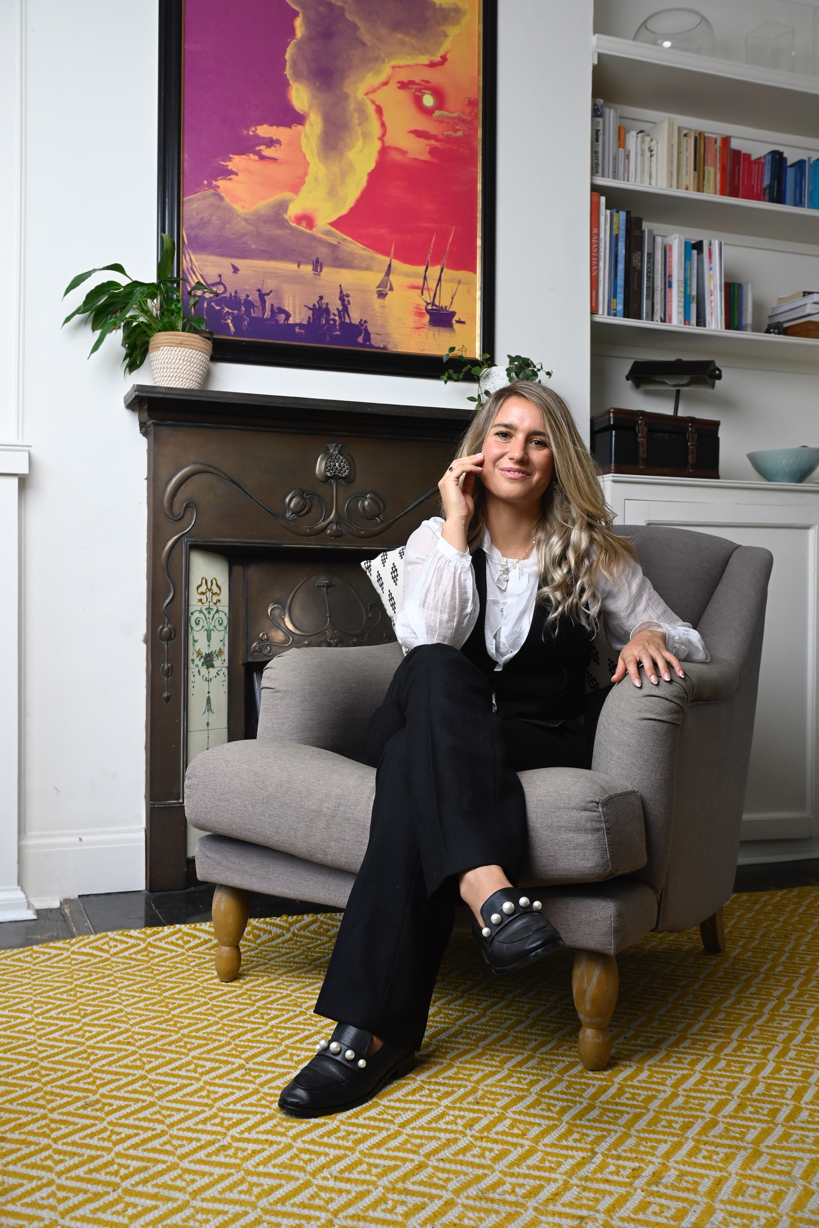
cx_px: 410
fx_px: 1194
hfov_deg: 37.9
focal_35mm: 35
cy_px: 614
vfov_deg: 54.4
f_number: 5.6
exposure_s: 1/200
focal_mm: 35
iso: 1600
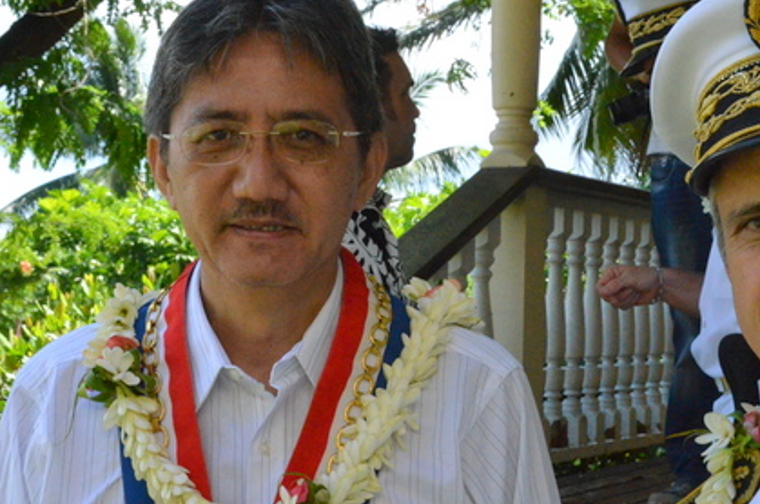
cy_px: 310
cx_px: 484
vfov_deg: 15.6
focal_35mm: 87
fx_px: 1834
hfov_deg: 23.3
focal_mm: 38
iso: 6400
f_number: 18
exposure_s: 1/1250
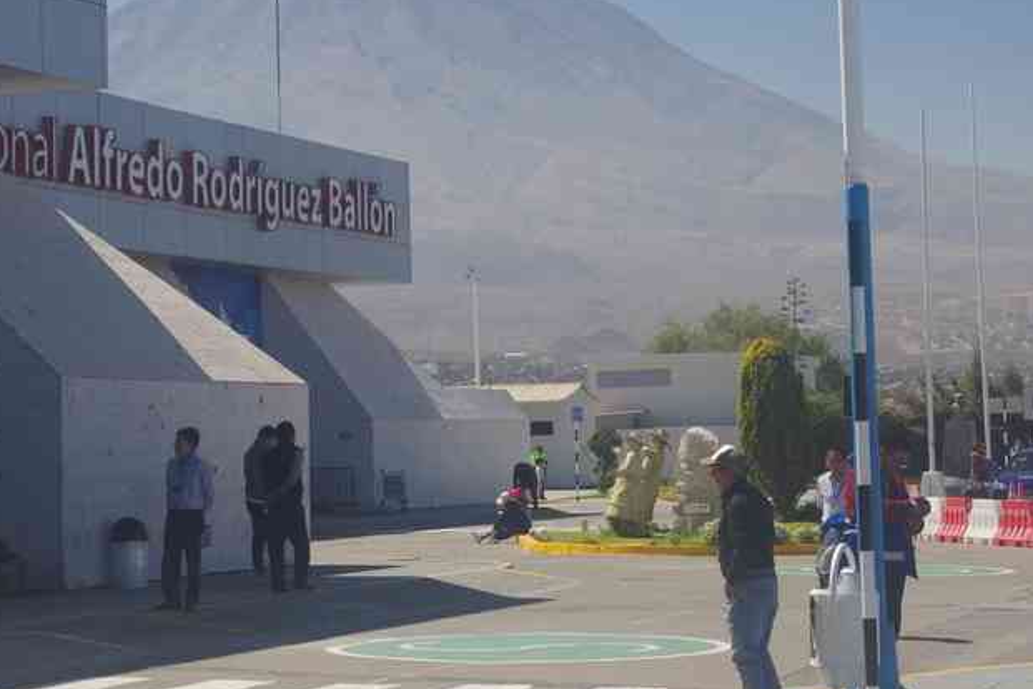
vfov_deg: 13.2
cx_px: 606
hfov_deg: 19.7
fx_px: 2978
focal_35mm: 104
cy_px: 198
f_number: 11
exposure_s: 1/100
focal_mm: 43
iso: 200
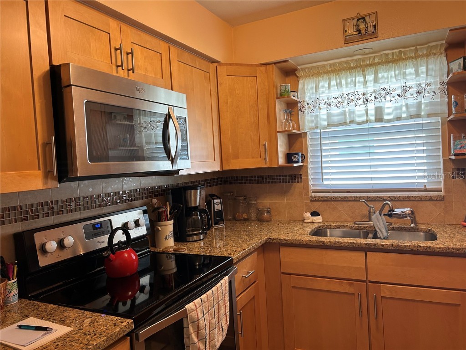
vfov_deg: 53.1
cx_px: 233
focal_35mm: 26
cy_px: 175
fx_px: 350
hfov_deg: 67.3
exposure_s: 1/120
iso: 80
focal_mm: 5.7
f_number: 1.5
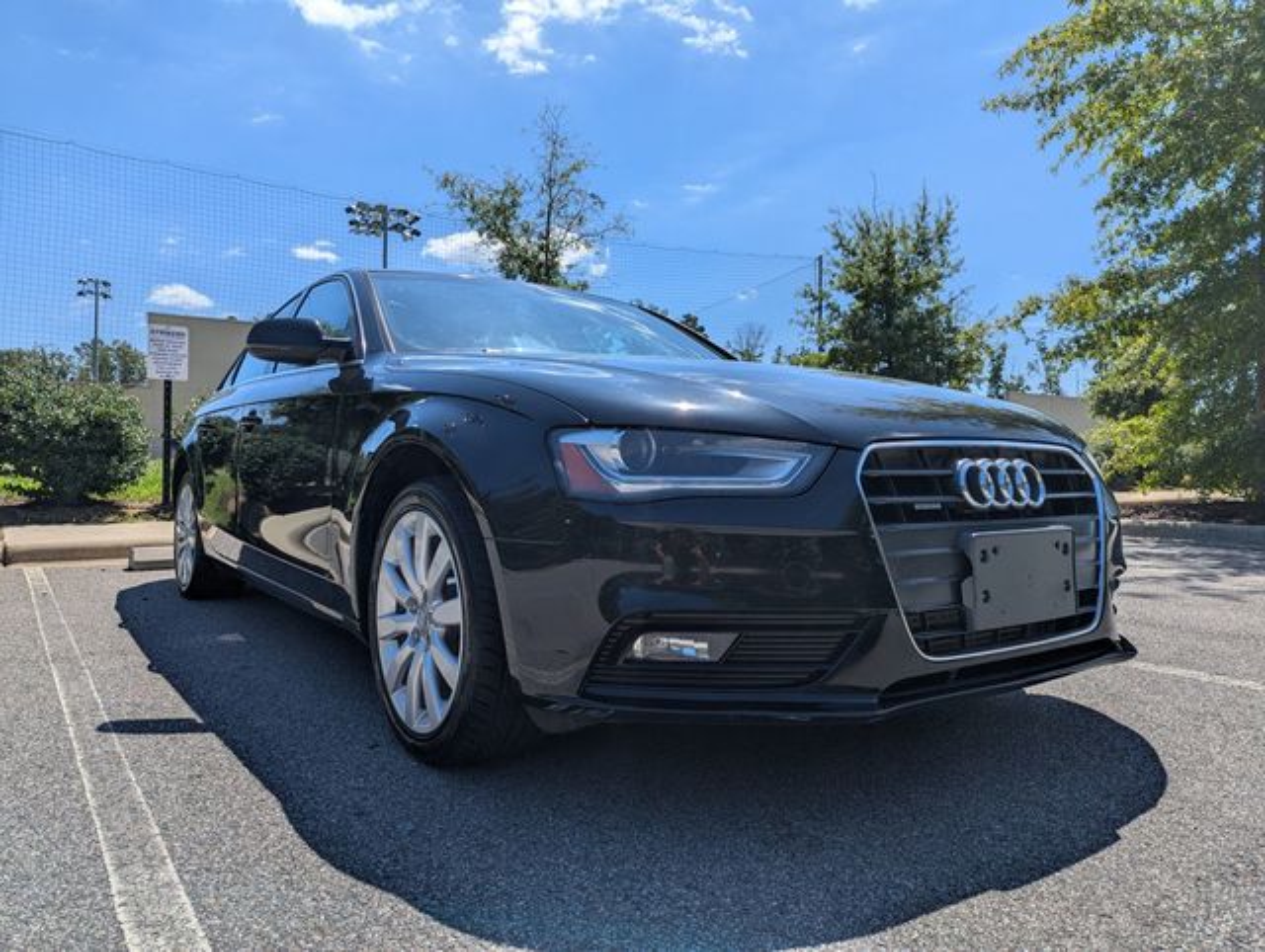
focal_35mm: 24
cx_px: 632
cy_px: 476
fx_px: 878
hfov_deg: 71.5
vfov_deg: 56.9
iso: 40
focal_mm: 6.81
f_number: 1.85
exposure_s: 1/2217
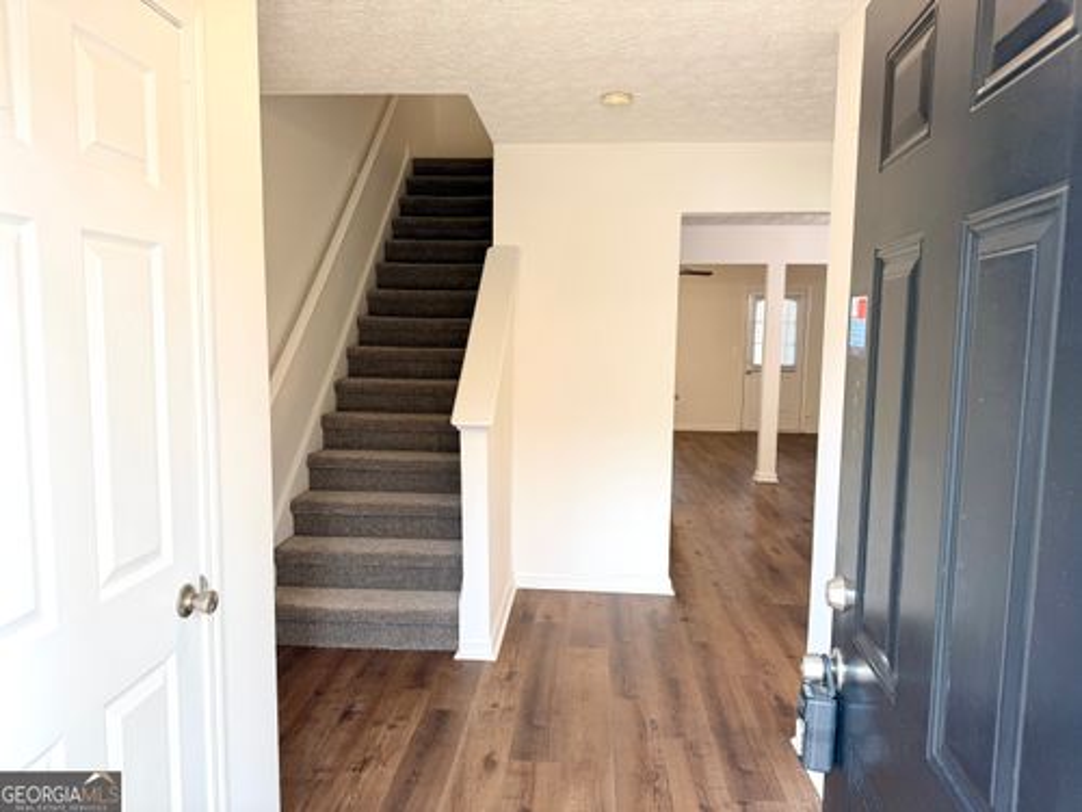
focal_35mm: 24
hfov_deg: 71.6
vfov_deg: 56.8
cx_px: 541
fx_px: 750
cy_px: 406
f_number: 1.78
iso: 80
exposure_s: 1/120
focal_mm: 6.76
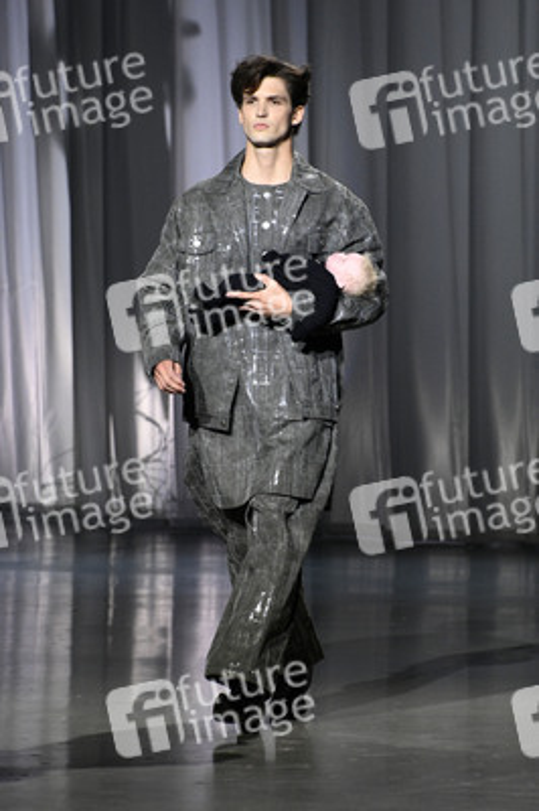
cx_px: 270
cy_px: 406
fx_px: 6749
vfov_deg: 6.9
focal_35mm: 300
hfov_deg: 4.6
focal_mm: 300
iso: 5000
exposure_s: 1/250
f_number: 7.1
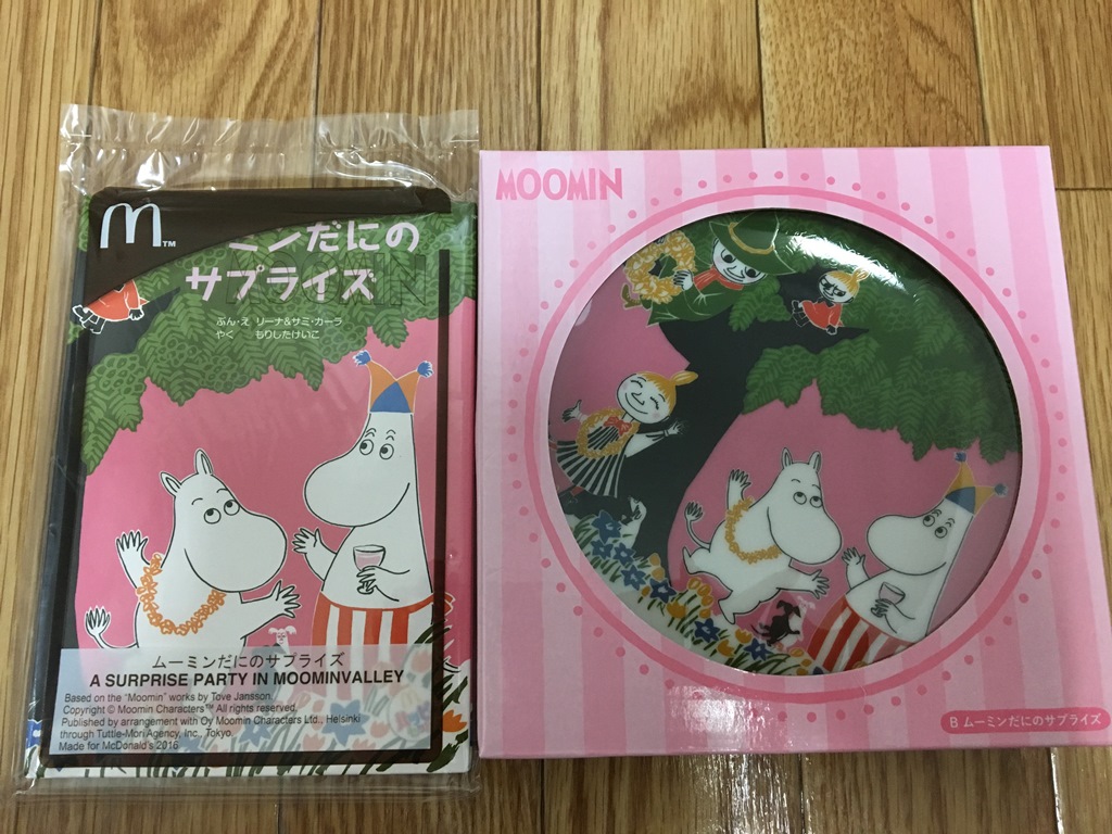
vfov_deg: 48.2
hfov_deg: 61.7
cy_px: 417
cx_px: 556
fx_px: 932
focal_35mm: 29
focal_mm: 4.15
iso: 125
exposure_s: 1/30
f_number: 2.2
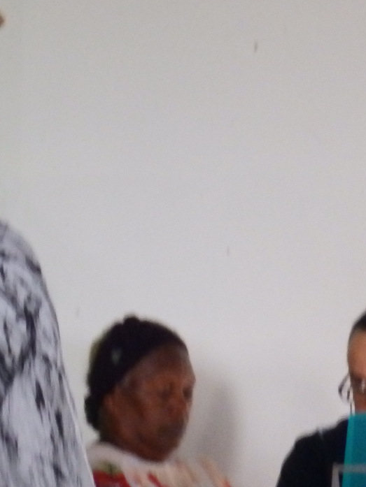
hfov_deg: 5.6
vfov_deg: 7.5
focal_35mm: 264
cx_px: -162
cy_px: 208
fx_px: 3721
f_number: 4.8
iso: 640
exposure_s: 1/50
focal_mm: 20.6
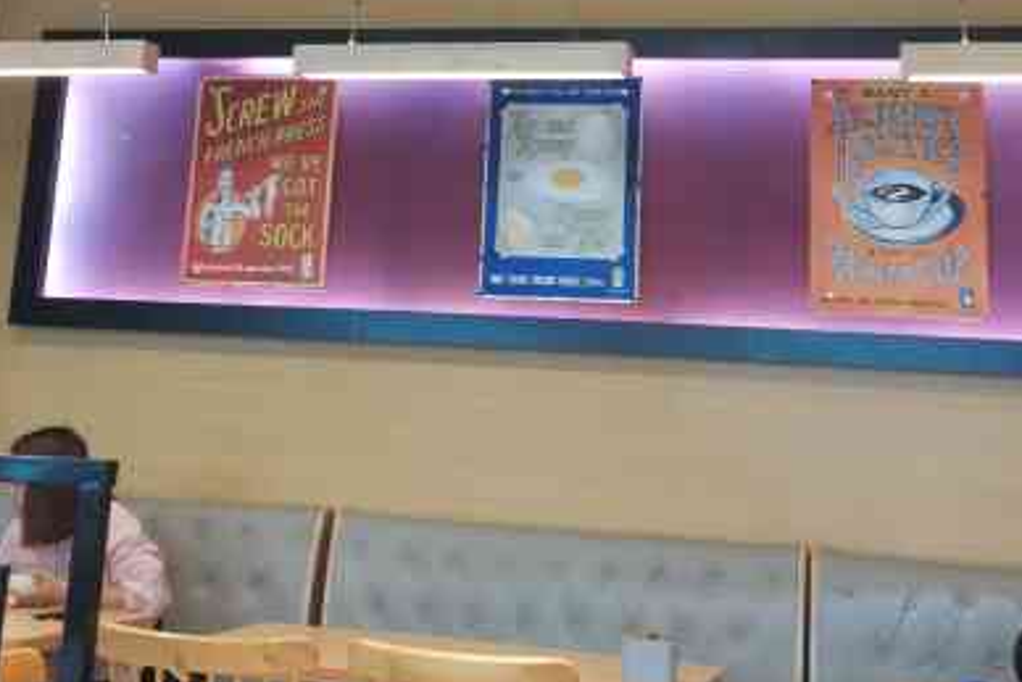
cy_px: -43
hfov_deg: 30.9
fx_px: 1846
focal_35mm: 65
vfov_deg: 20.1
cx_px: 448
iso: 320
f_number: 1.8
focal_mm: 4.75
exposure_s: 1/50
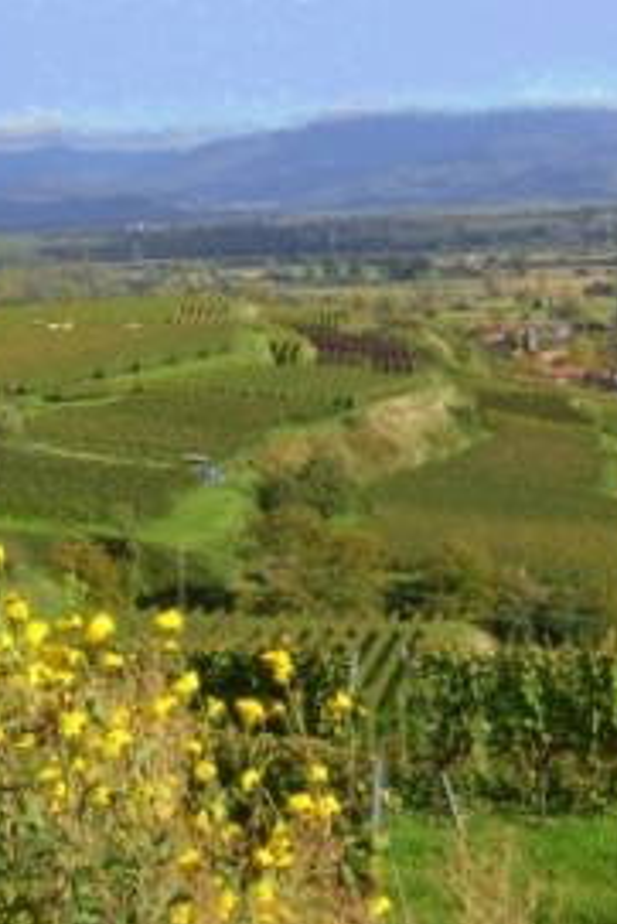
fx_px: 1977
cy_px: 464
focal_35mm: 77
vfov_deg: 26.3
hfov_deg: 17.6
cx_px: 465
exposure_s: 1/320
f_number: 5.2
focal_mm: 9
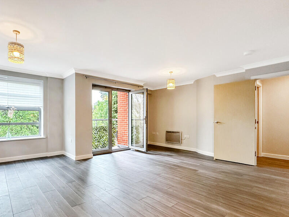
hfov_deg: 86.8
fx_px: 150
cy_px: 136
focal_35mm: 18
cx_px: 118
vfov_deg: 70.4
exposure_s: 1/100
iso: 160
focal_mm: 2.22
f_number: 2.2
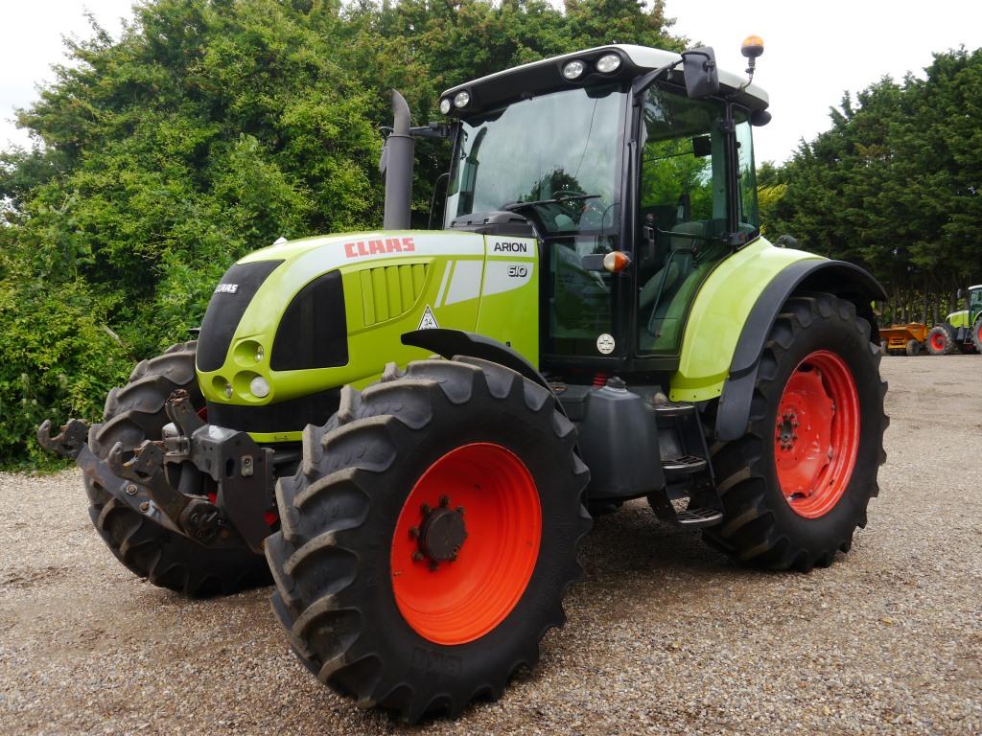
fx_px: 908
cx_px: 491
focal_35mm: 32
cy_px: 368
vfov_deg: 44.2
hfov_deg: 56.8
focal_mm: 16
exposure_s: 1/250
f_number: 5.6
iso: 160
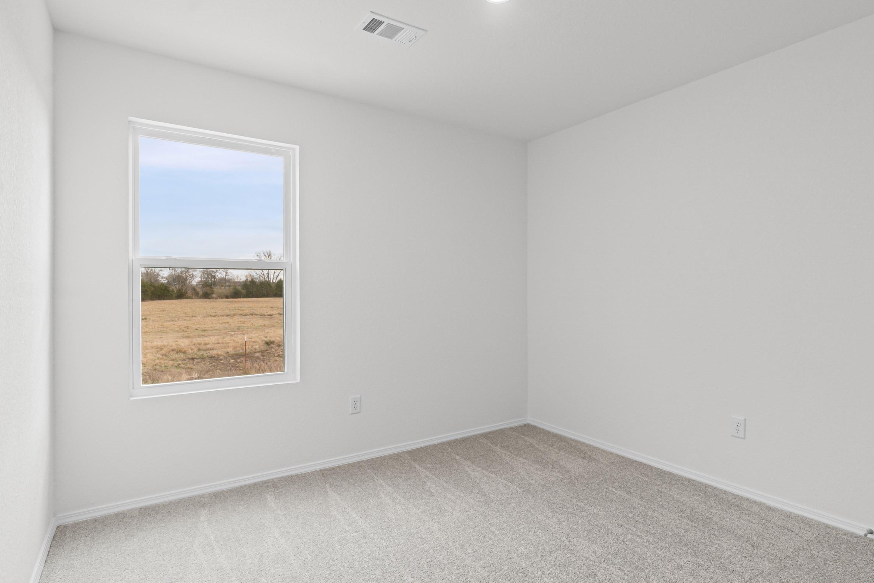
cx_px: 461
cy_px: 294
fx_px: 461
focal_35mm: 19
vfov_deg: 64.6
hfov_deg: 86.8
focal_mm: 12
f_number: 9
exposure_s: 1/6
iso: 250
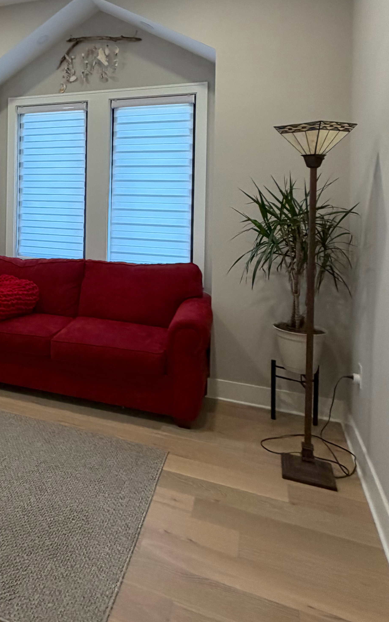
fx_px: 492
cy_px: 195
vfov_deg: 62.6
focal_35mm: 29
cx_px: 21
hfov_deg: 39.3
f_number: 2.2
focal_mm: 2.22
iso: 320
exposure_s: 1/120
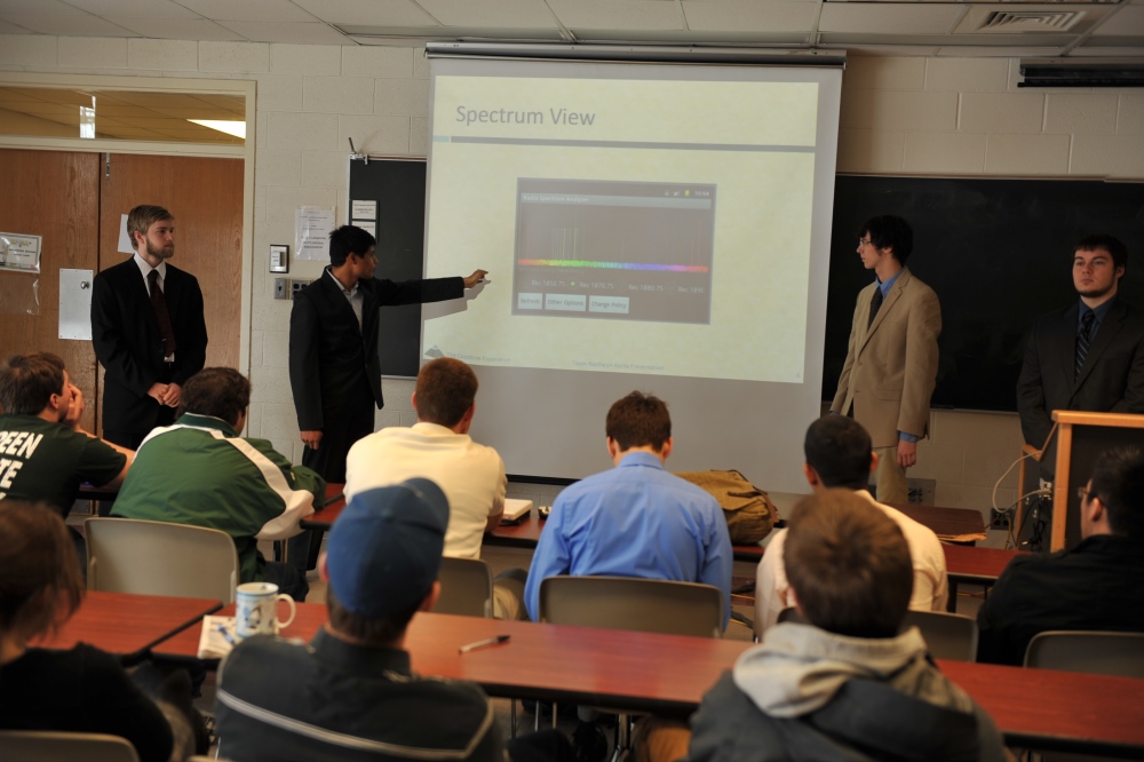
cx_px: 572
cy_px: 381
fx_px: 1271
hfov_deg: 48.5
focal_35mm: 40
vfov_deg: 33.4
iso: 200
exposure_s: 1/60
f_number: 3.2
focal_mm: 40
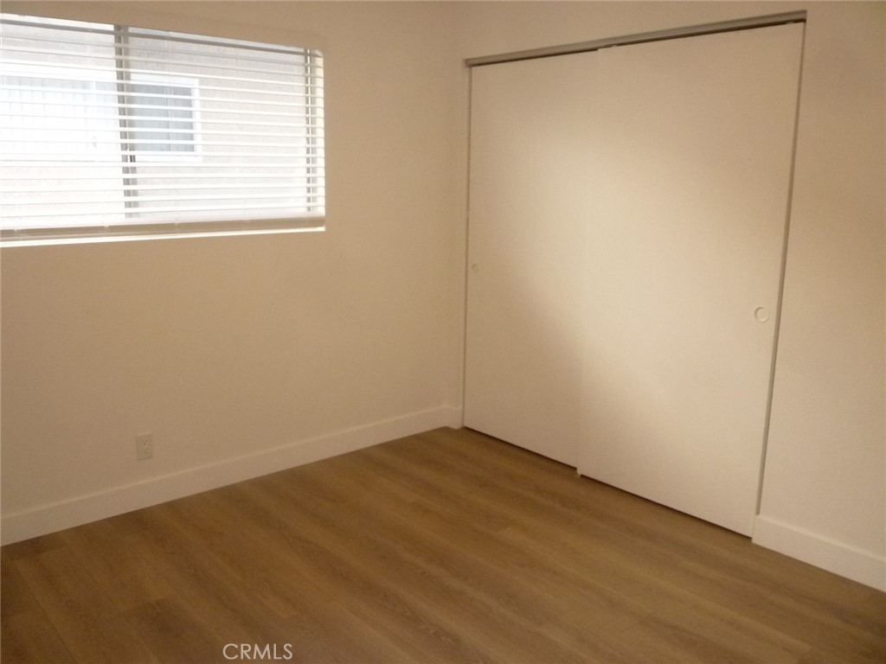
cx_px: 443
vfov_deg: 48.2
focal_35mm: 29
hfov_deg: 61.7
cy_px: 332
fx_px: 742
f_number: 3.3
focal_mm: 5.2
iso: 400
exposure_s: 1/60
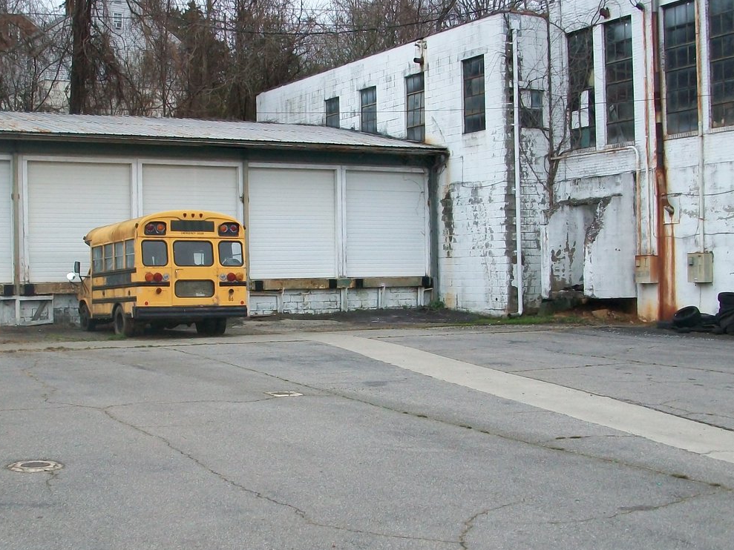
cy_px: 286
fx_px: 1103
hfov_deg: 36.7
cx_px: 303
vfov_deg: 28.0
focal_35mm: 52
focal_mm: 5.7
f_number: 2.8
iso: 80
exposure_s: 1/500
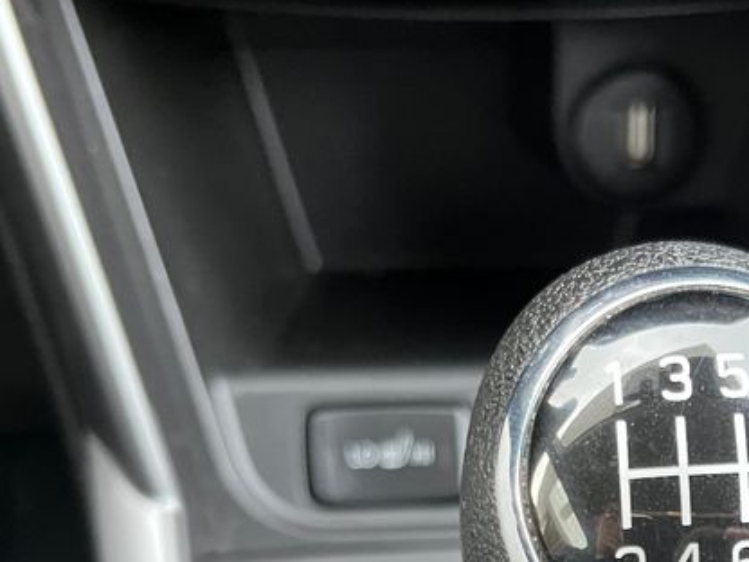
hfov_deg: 29.9
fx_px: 1385
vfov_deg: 21.3
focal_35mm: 64
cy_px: 683
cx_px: 546
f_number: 1.6
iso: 500
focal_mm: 5.1
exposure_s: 1/60
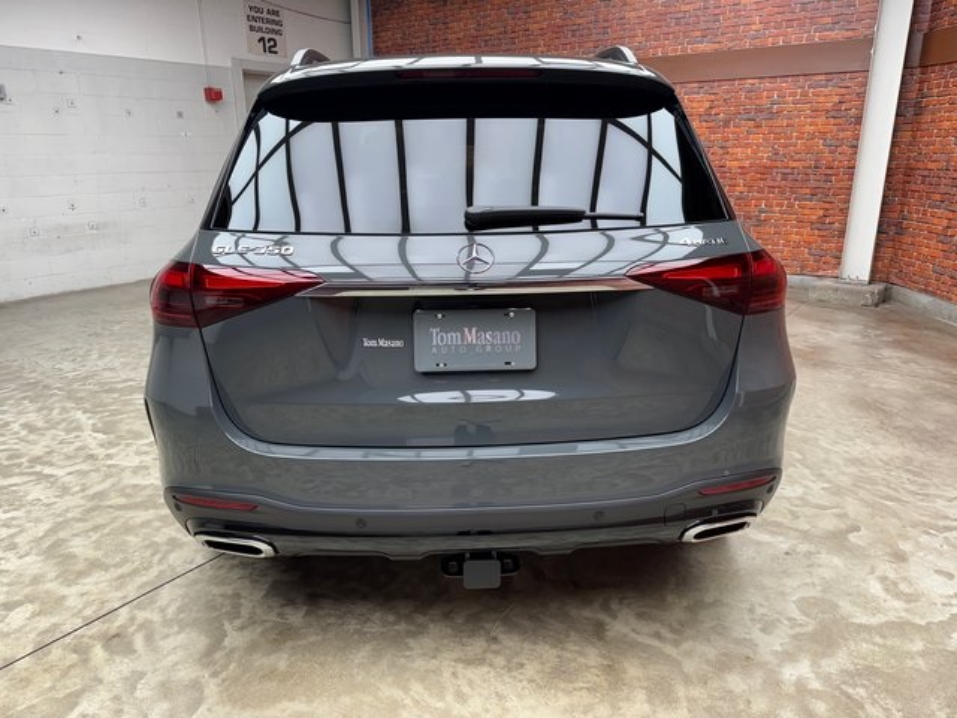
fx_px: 664
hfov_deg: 71.6
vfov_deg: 56.8
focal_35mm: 24
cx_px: 478
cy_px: 359
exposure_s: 1/120
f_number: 1.78
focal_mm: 6.76
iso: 100
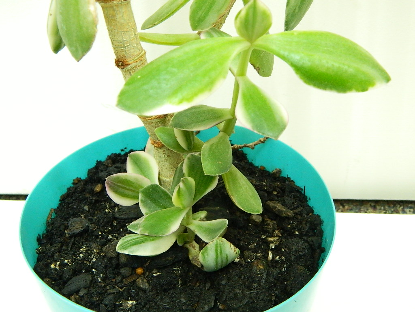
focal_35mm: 41
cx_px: 208
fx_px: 492
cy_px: 156
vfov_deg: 35.1
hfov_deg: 45.8
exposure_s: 1/25
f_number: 3.5
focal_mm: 7.3
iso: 400
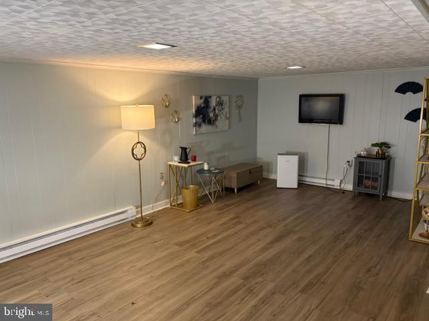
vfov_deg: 53.1
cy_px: 160
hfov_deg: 67.3
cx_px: 214
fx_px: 322
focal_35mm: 26
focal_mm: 5.96
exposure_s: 1/60
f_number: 1.6
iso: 200
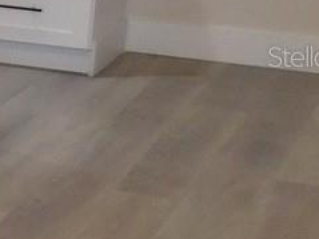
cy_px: 56
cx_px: -674
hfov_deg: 9.6
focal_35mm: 154
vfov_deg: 9.6
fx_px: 1418
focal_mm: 4
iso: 140
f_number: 3
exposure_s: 1/30
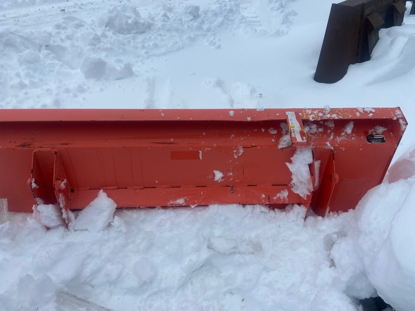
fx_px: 312
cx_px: 208
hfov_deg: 67.3
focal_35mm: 26
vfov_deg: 53.1
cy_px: 156
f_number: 1.8
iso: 32
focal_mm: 4.25
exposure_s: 1/1653
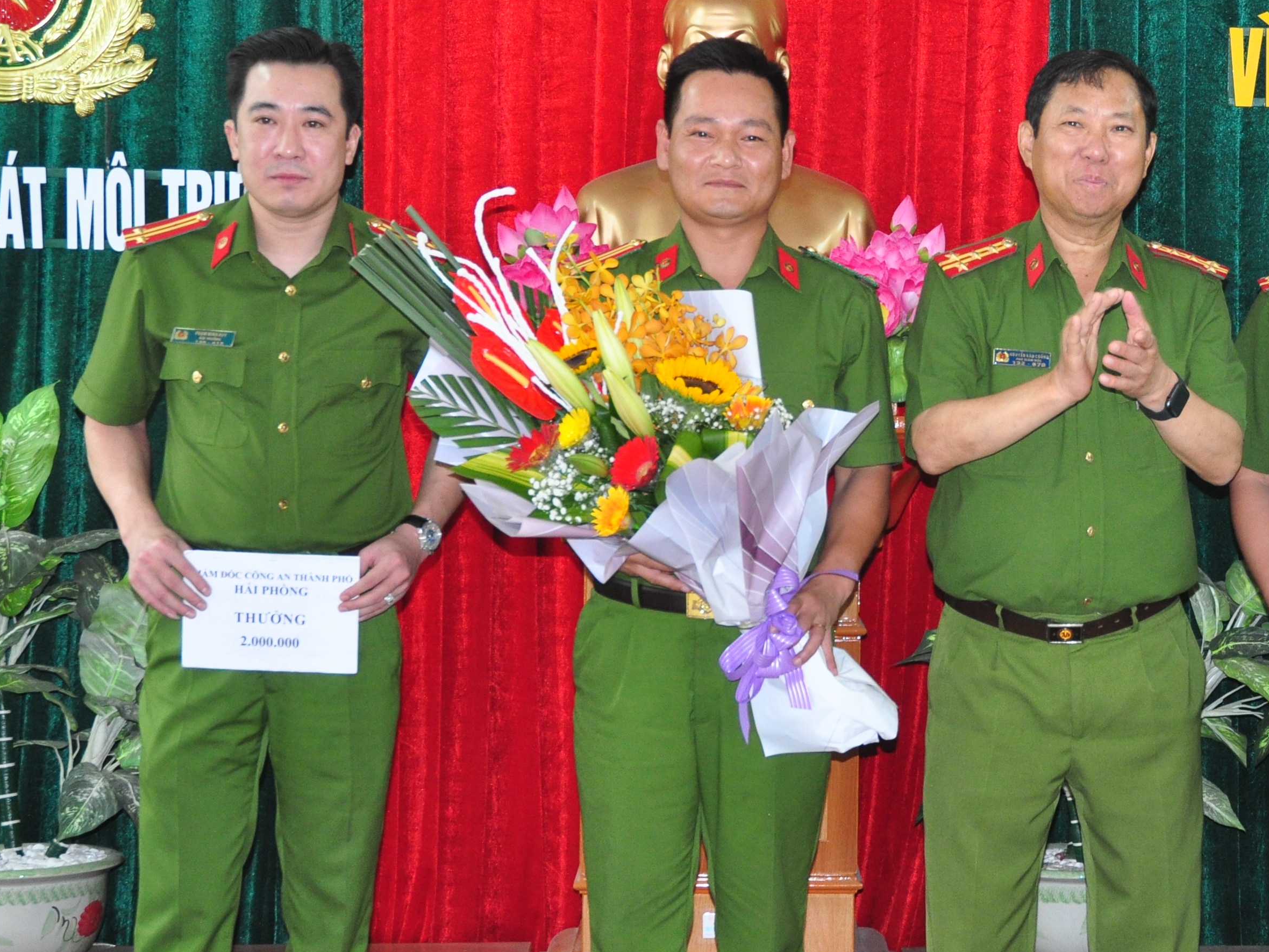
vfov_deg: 16.6
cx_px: 1009
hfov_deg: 21.7
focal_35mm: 89
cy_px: 530
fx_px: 3263
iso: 800
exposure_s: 1/60
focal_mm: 34
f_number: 4
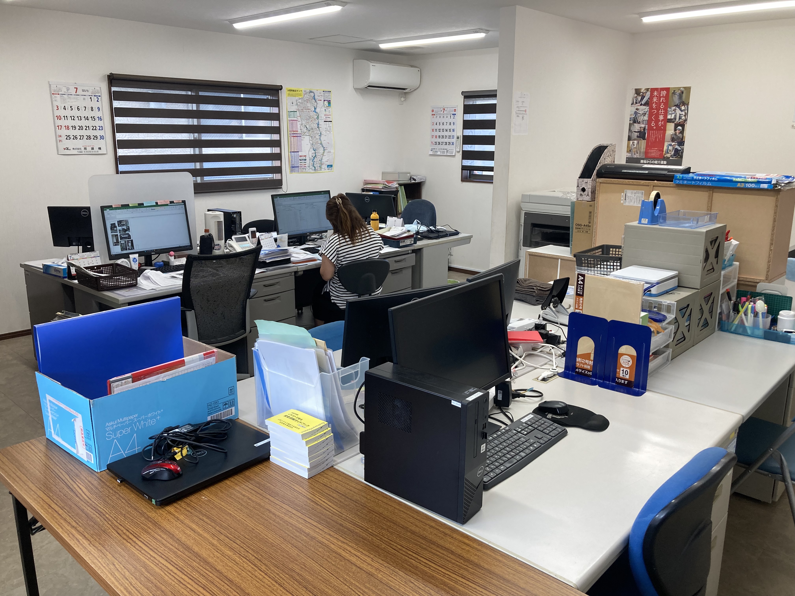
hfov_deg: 63.4
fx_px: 643
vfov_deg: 49.7
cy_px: 298
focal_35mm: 28
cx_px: 398
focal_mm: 3.99
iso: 64
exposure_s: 1/100
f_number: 1.8
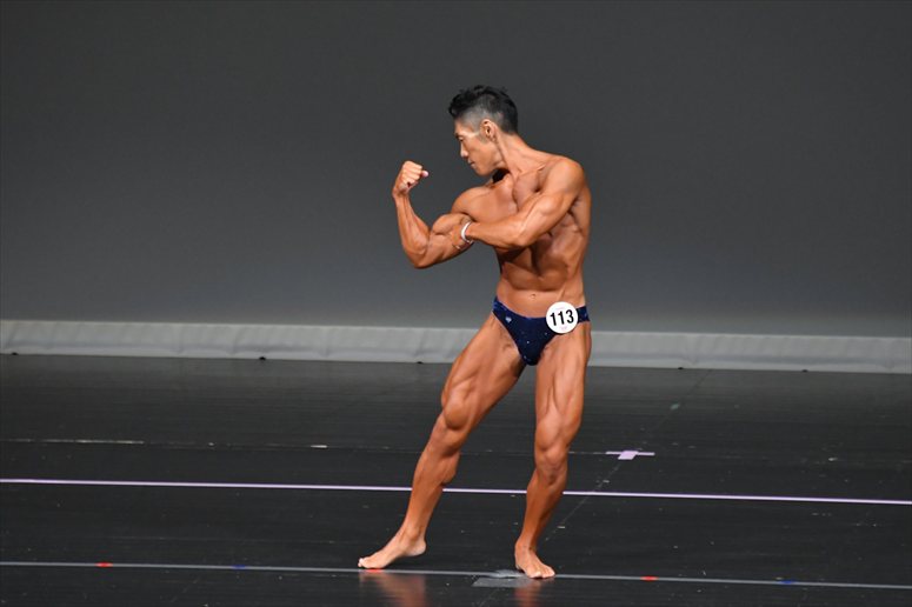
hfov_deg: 5.5
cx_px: 456
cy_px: 304
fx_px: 9495
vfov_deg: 3.7
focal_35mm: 375
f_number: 5.6
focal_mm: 250
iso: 4000
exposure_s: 1/400
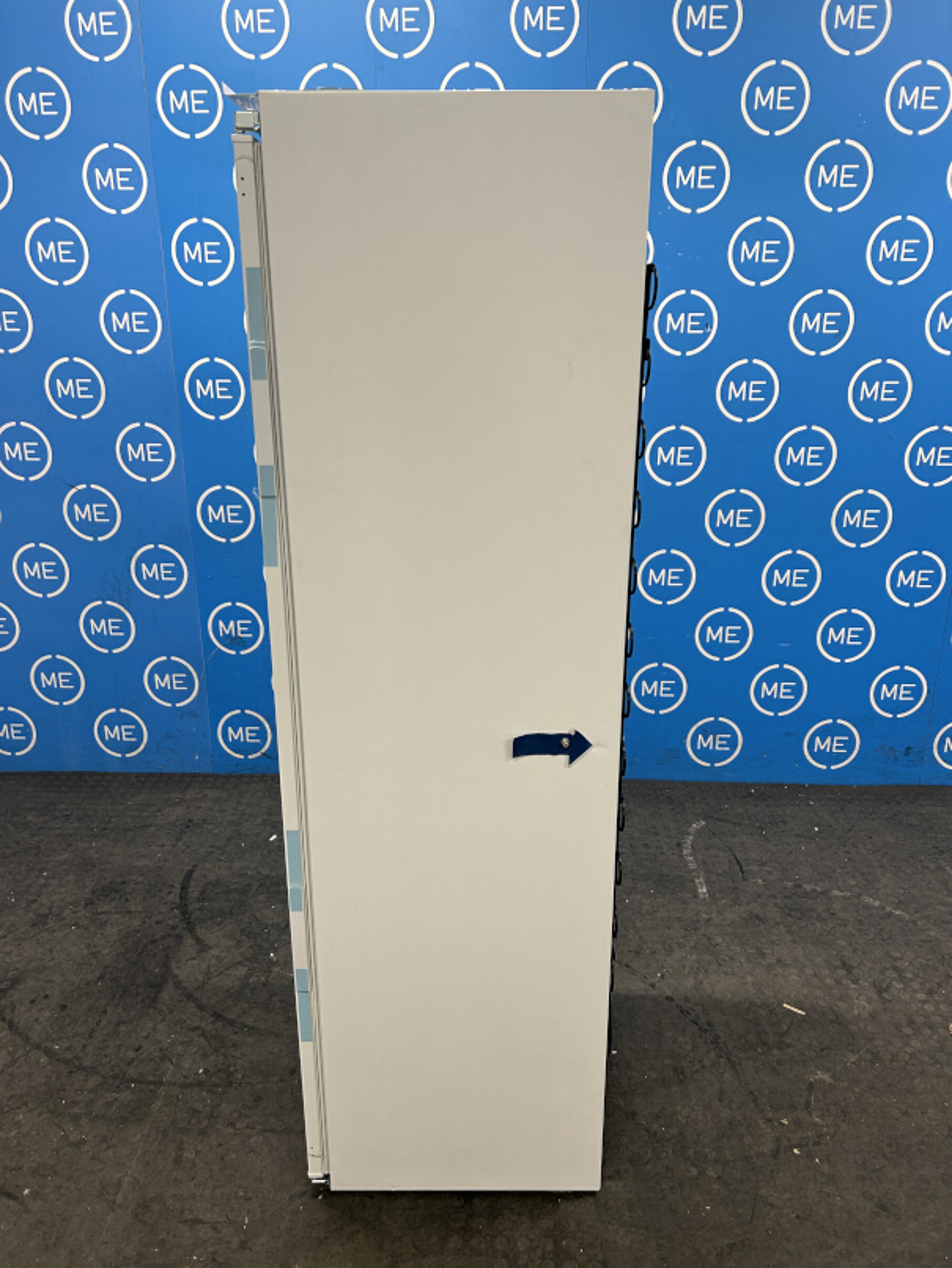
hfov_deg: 53.1
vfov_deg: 67.3
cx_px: 476
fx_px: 953
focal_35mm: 26
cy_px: 634
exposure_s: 1/100
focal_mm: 5.7
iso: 100
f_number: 1.5
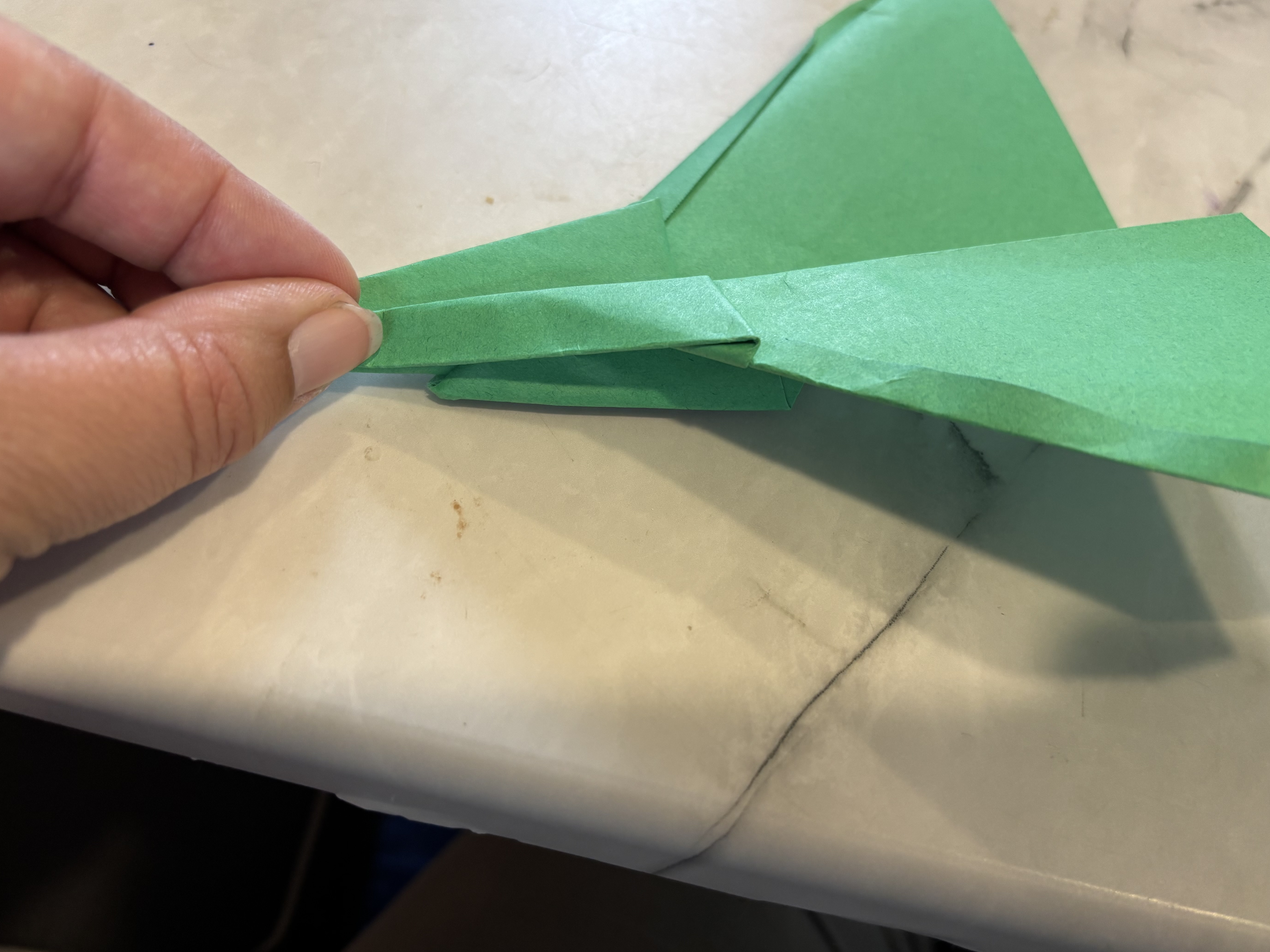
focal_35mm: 27
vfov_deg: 51.3
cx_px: 656
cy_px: 464
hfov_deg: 65.3
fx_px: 991
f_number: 1.6
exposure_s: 1/84
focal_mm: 5.96
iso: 125
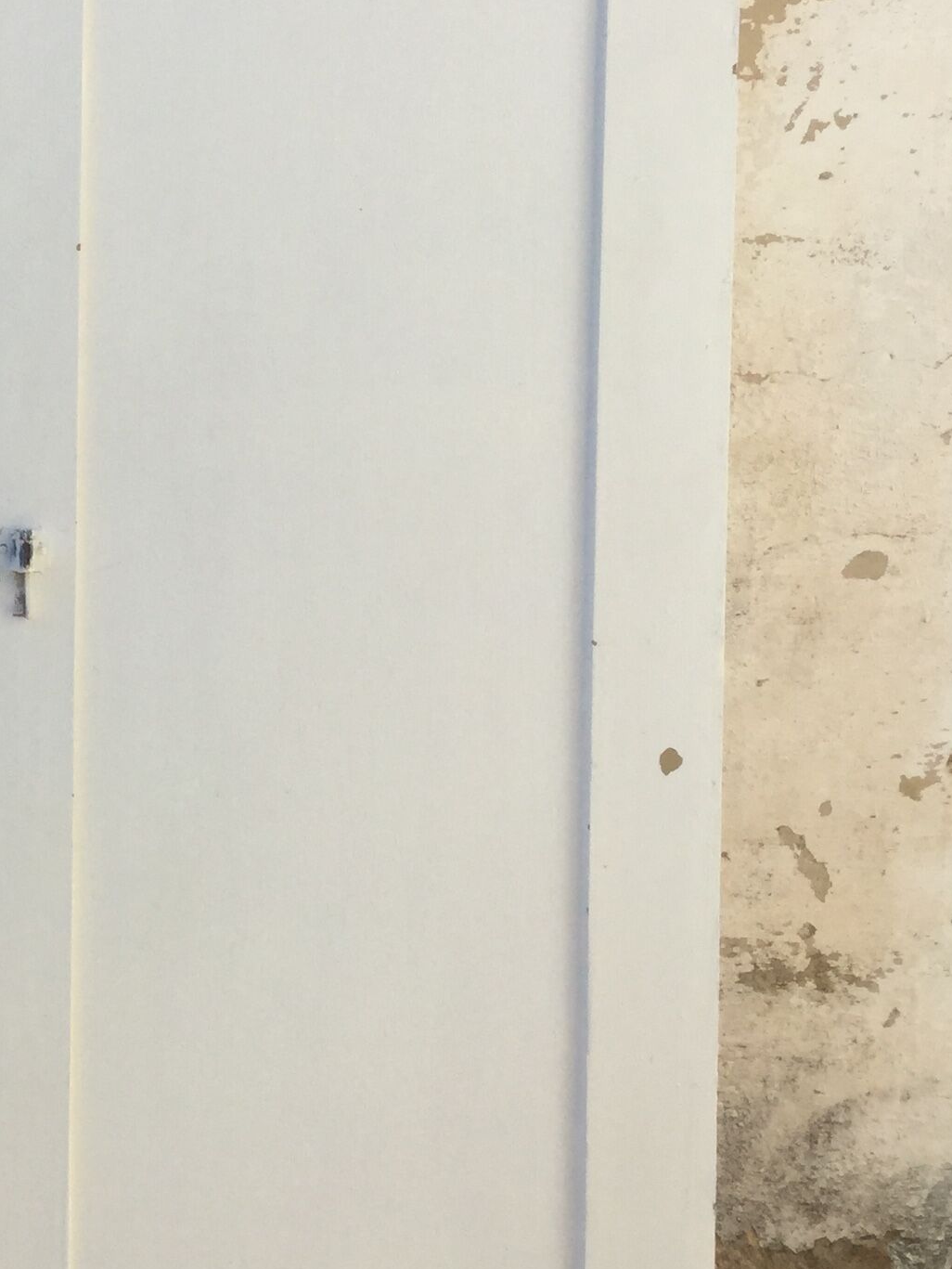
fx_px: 2712
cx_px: -157
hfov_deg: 18.9
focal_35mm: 74
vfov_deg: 26.3
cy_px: 532
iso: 25
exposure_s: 1/1031
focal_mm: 3.3
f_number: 2.4
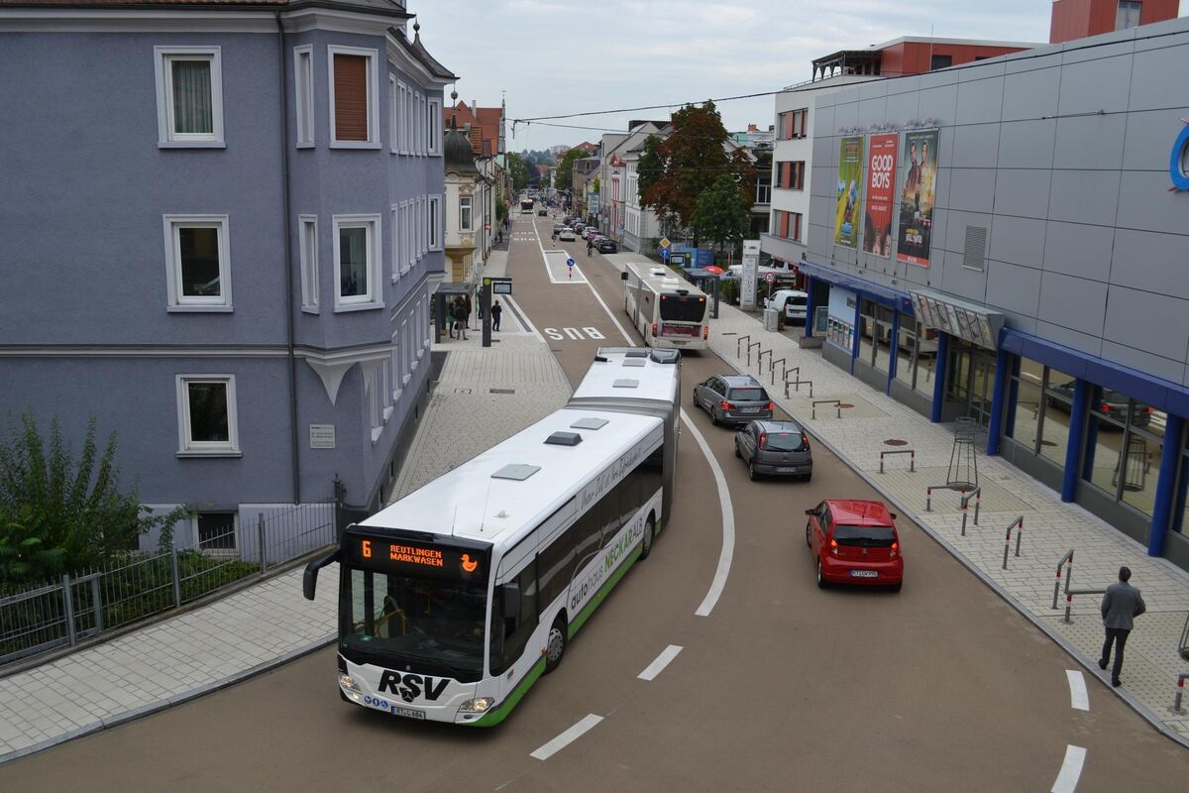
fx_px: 1090
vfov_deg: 40.0
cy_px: 396
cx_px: 594
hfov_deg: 57.2
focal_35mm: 33
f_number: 7.1
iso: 100
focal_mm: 22
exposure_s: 1/200
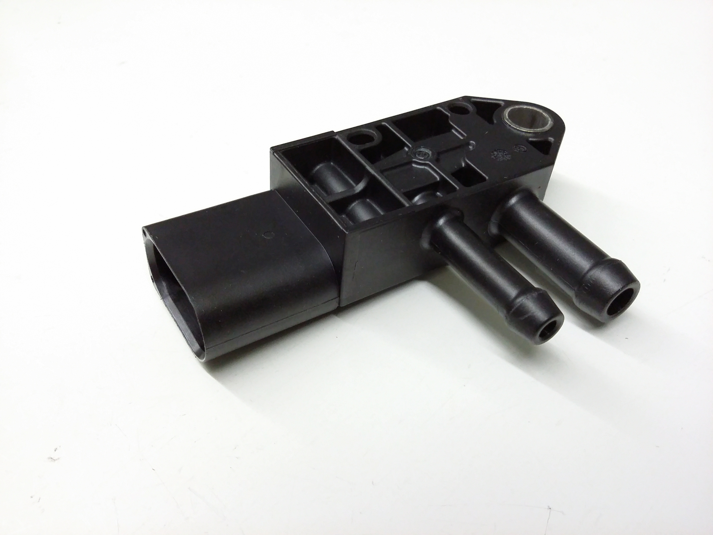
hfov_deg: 56.8
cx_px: 356
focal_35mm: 32
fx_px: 659
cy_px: 268
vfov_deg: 44.2
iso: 250
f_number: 2.4
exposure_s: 1/15
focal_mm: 3.4
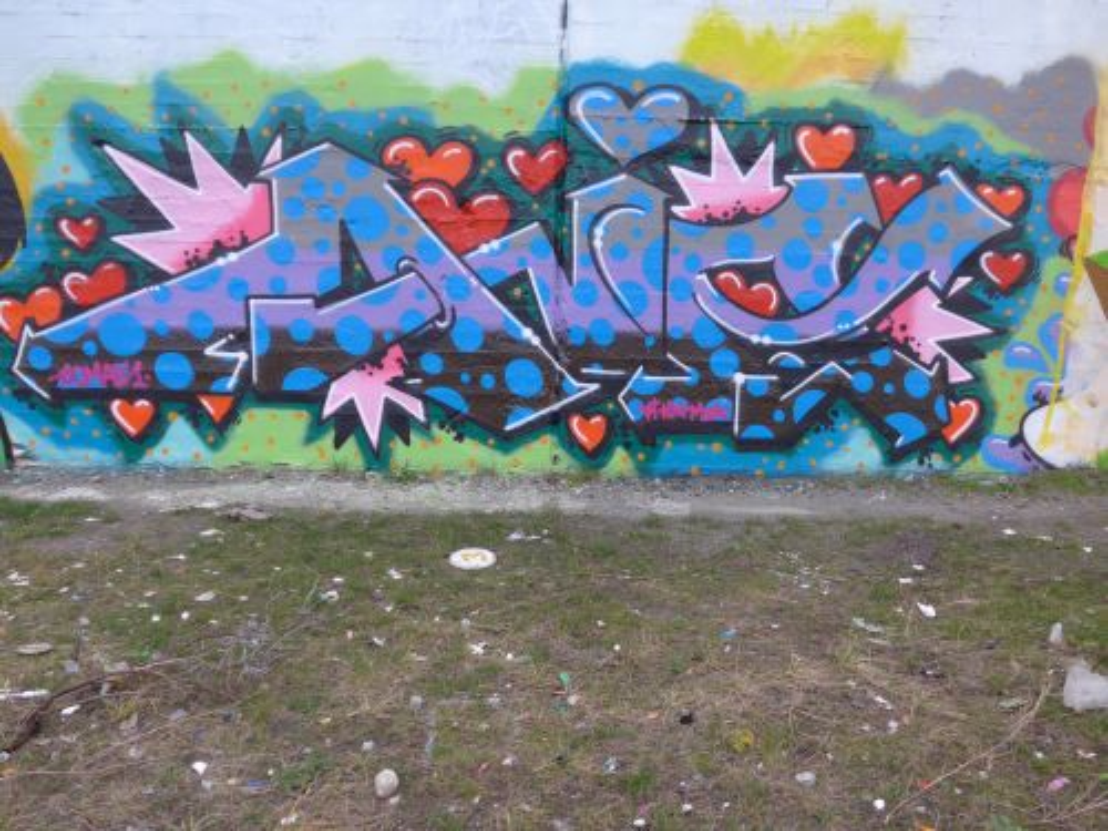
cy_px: 416
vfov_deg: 48.2
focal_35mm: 29
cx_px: 554
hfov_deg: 61.7
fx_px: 928
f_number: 2
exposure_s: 1/100
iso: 80
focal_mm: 6
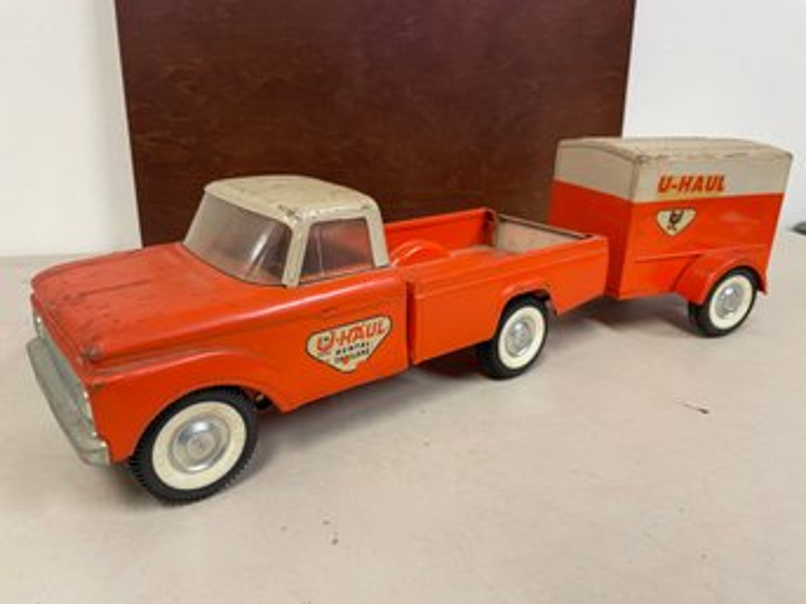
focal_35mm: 26
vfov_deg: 53.0
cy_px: 302
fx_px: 605
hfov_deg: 67.3
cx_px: 403
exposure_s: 1/60
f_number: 1.6
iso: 125
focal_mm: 4.2
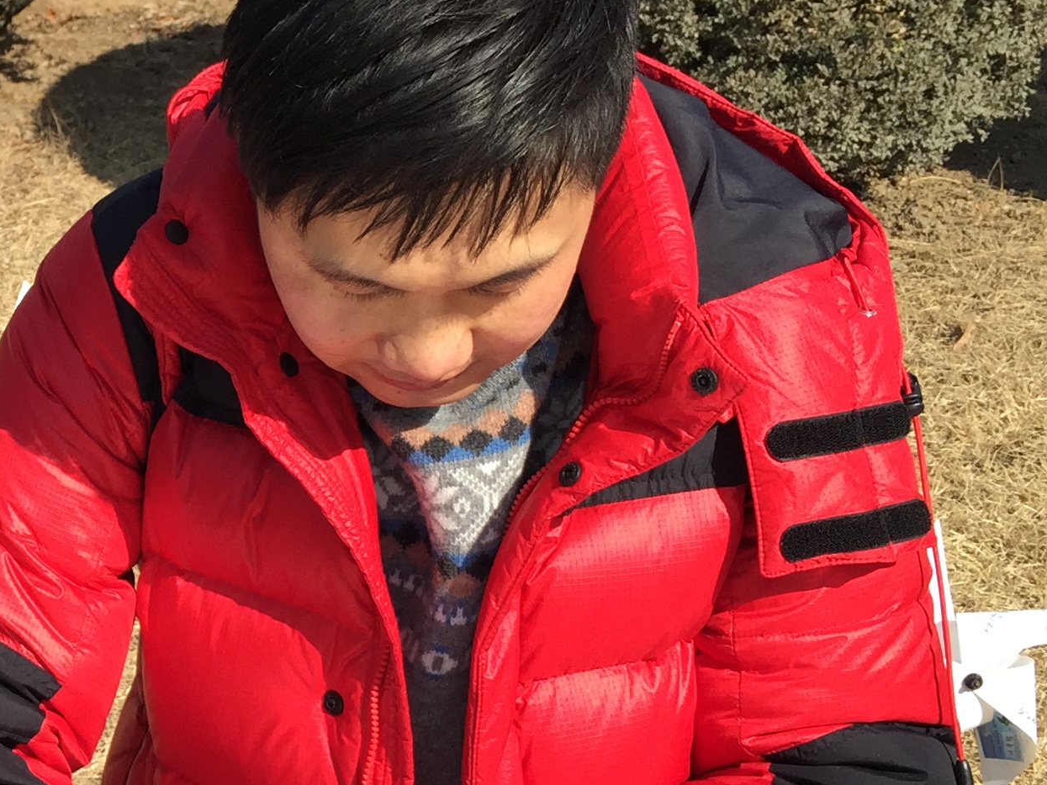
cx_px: -97
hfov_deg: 24.0
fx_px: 2299
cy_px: 393
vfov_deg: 19.4
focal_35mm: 76
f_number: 2.2
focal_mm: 4.15
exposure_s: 1/989
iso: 32
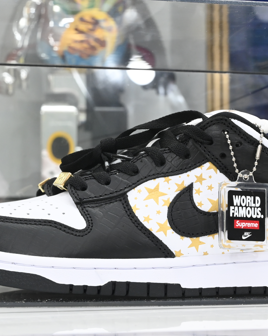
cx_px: 159
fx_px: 952
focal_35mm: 96
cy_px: 174
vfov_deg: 20.0
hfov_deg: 16.0
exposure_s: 1/50
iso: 2000
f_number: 14
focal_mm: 60
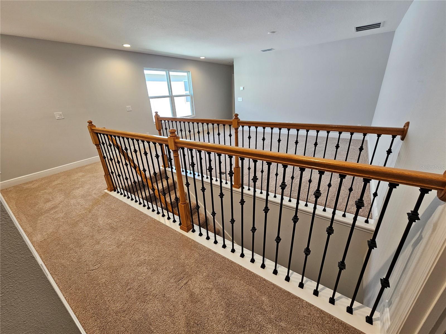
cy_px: 167
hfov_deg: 106.2
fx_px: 167
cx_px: 223
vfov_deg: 89.9
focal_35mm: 13
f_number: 2.2
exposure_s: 1/60
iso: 125
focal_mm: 2.2
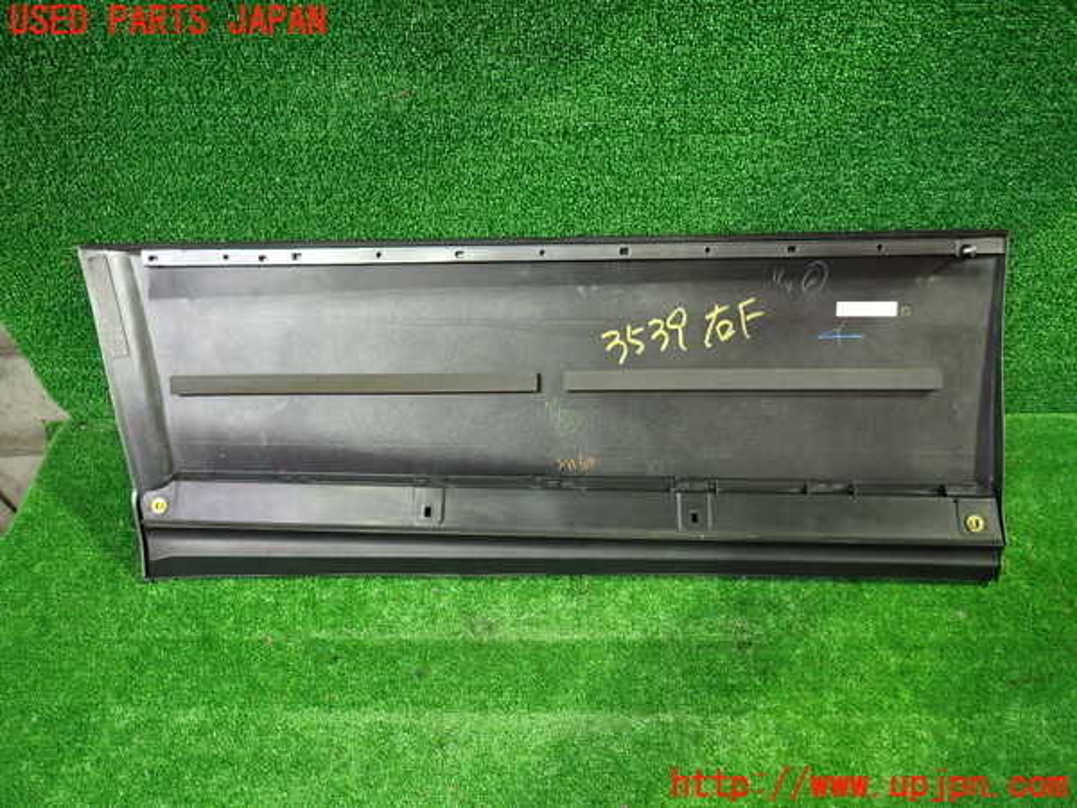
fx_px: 778
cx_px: 538
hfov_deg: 69.4
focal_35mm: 25
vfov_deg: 54.9
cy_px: 404
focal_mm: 4.5
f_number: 2
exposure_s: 1/30
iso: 640
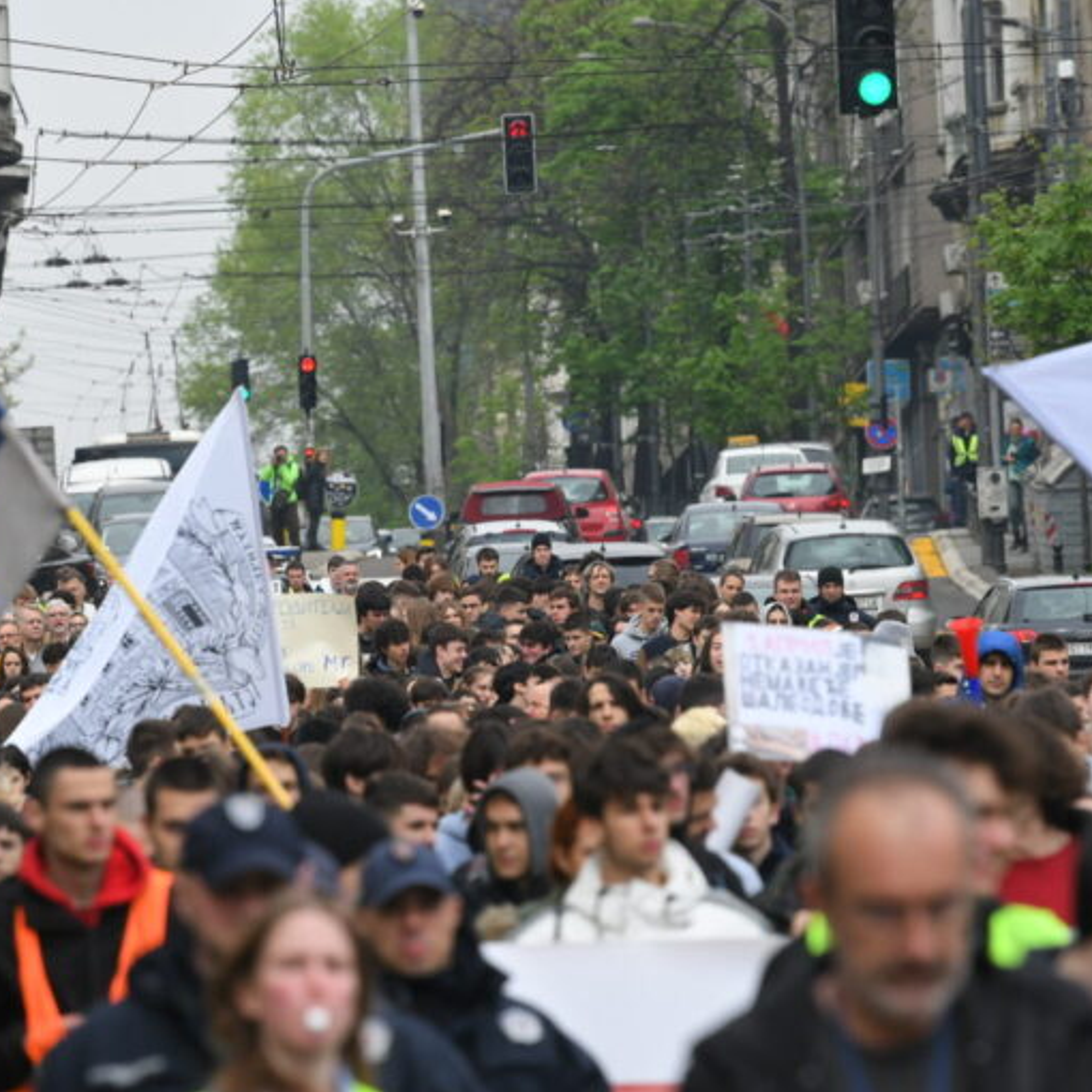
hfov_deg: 4.6
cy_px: 546
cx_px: 349
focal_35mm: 384
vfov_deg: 4.6
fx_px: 13705
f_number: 5.6
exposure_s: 1/1000
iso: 400
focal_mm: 200
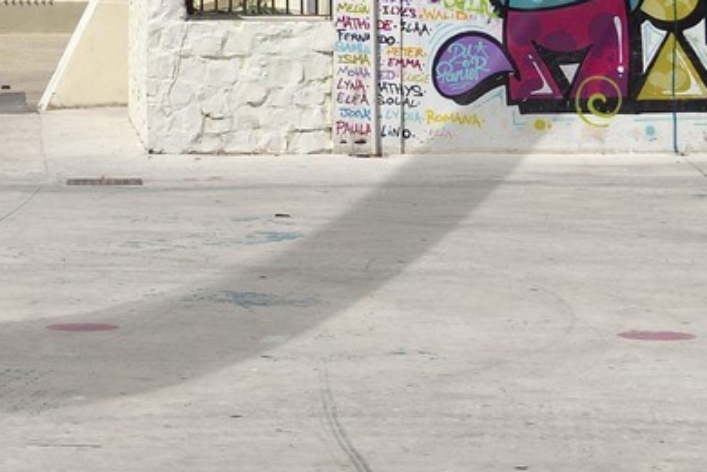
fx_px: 3221
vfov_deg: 8.1
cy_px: -343
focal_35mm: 164
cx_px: -45
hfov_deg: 12.3
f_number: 13
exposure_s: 1/320
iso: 200
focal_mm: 40
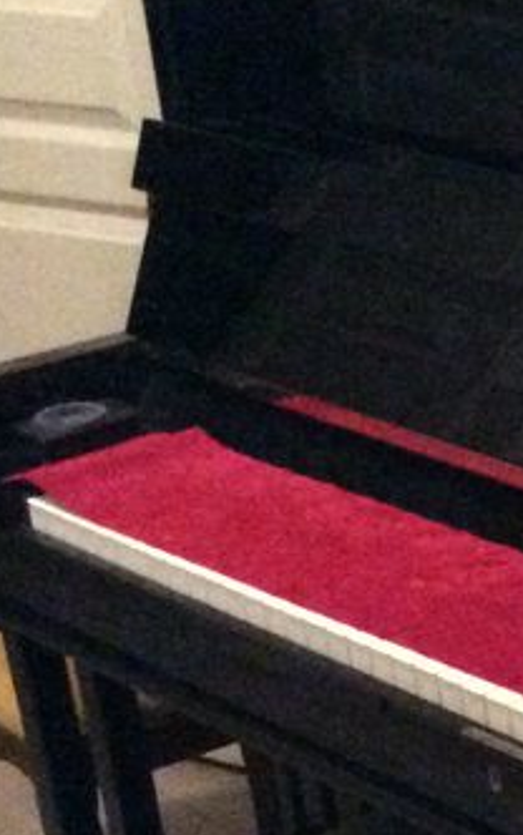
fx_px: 2322
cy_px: 668
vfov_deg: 20.2
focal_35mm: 102
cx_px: 920
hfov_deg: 11.9
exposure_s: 1/17
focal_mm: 3.3
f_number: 2.4
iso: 800
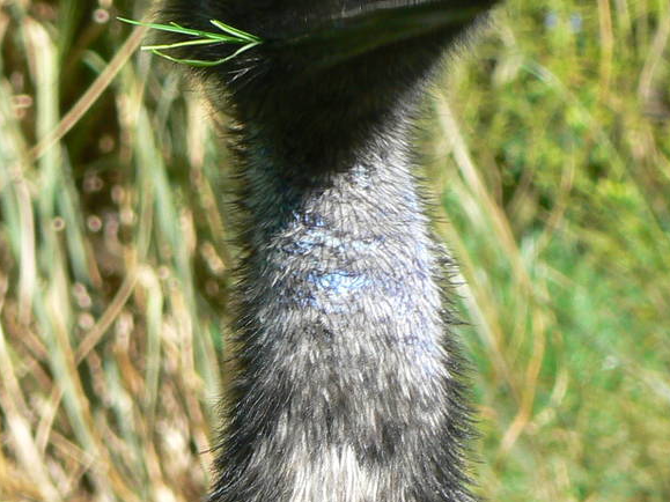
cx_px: 293
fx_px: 10372
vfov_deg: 2.8
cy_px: 130
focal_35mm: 536
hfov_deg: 3.7
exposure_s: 1/160
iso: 80
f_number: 5.6
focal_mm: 32.3
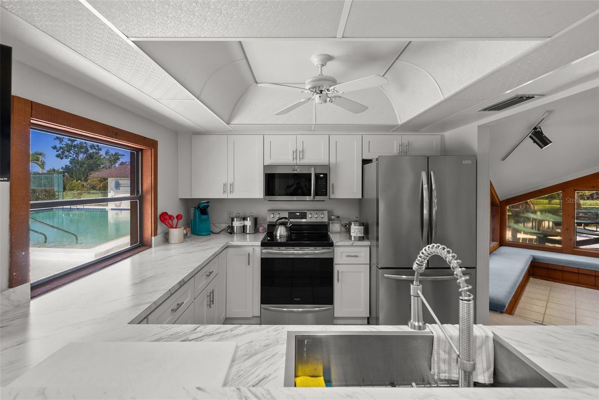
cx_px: 300
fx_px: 250
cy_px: 200
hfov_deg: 100.4
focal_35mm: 15
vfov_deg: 77.3
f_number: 6.3
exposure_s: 1/25
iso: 1000
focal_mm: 15
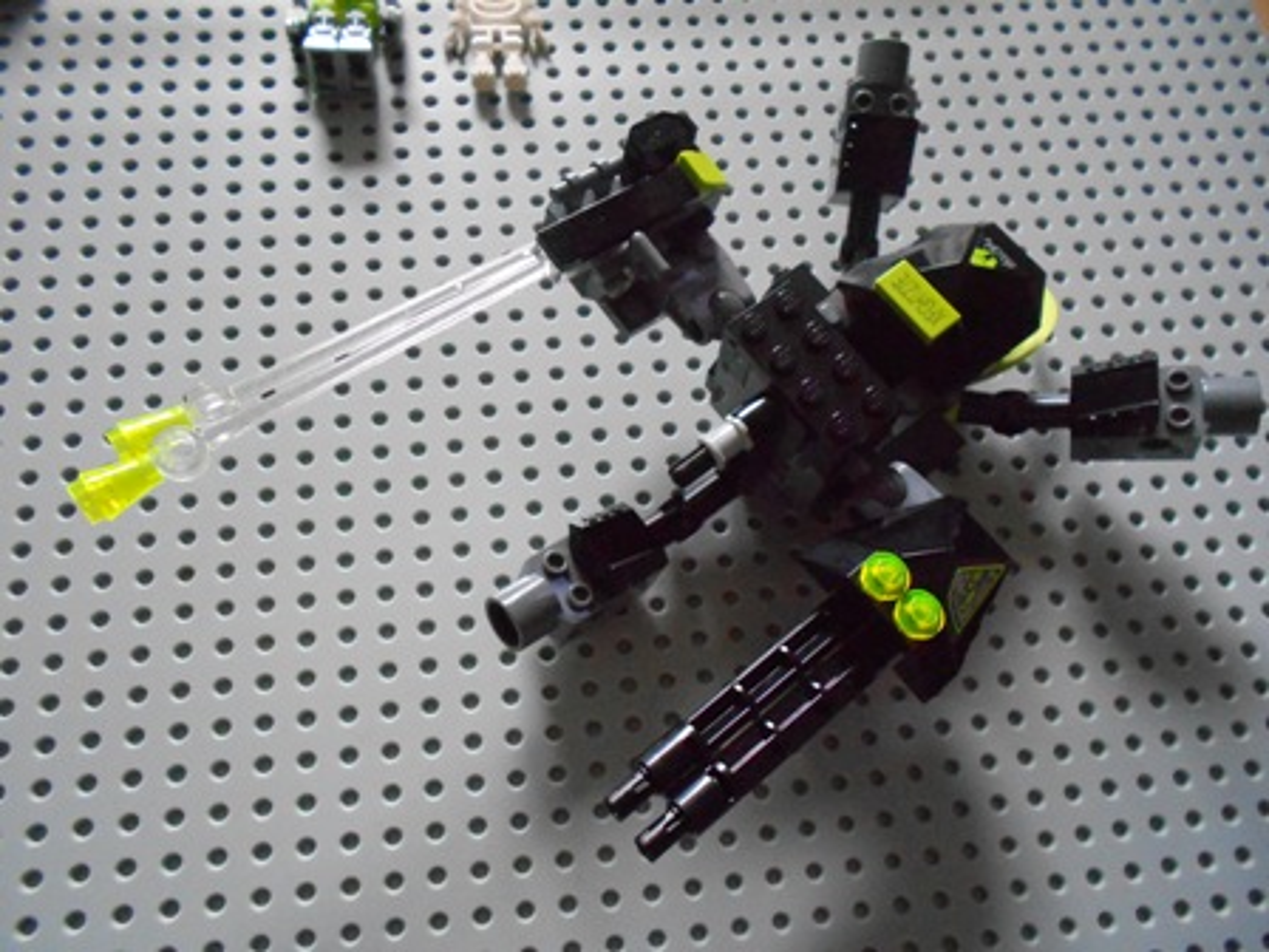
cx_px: 634
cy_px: 476
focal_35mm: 26
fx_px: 953
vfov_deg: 53.1
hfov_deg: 67.3
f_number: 3.2
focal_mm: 4.6
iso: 800
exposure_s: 1/25
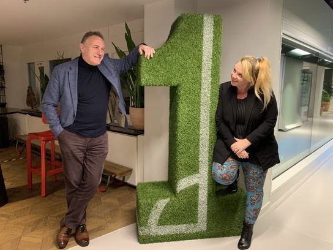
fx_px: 260
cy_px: 123
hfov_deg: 65.3
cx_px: 166
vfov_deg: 51.4
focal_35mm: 27
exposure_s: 1/50
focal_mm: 4.25
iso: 320
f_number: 1.8
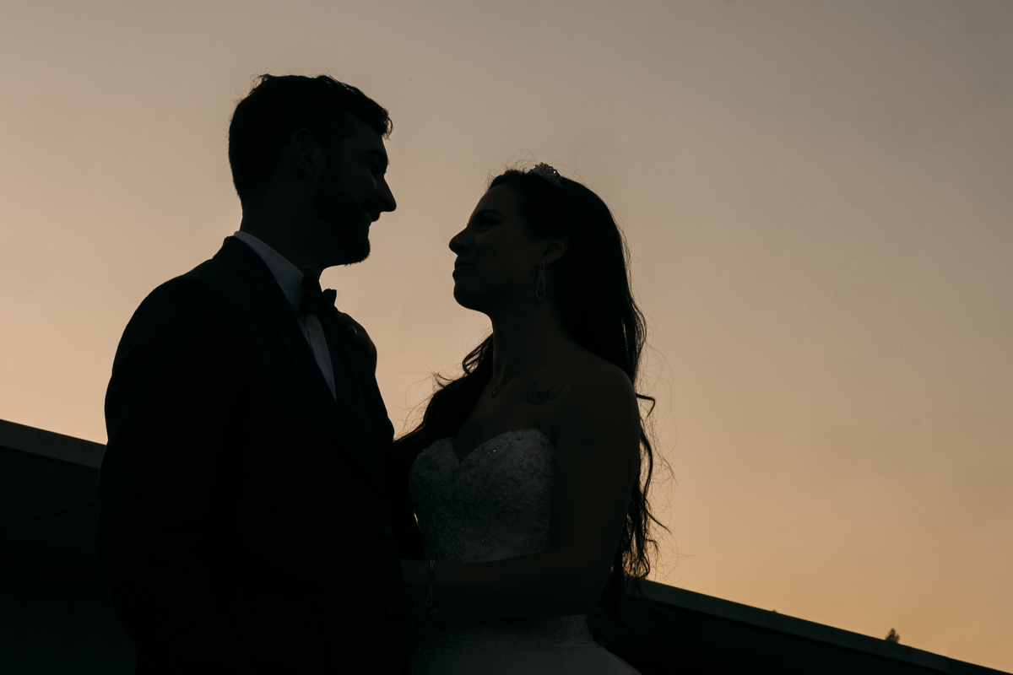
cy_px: 338
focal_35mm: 84
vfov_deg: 16.3
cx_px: 506
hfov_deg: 24.2
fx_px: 2363
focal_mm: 56
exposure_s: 1/250
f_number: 14
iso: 1250
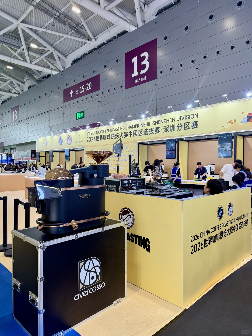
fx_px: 233
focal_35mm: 24
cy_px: 168
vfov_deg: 71.6
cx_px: 126
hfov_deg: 56.8
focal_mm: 6.76
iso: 200
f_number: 1.78
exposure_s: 1/100
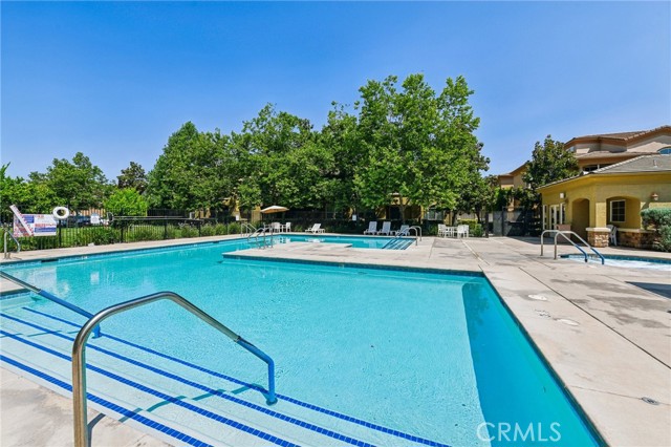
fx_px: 261
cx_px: 336
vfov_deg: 81.1
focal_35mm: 14
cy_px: 224
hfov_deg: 104.3
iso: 100
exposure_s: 1/800
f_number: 8
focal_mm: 14
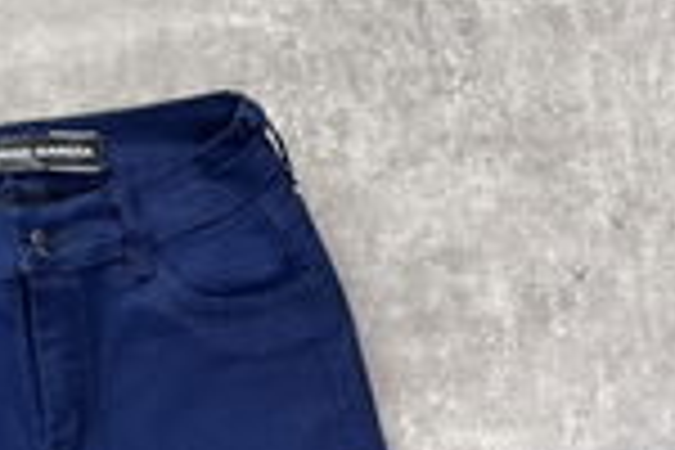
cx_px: -130
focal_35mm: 96
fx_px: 1800
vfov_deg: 12.9
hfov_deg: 20.0
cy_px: 817
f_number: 1.6
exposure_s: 1/122
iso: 64
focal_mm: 5.1
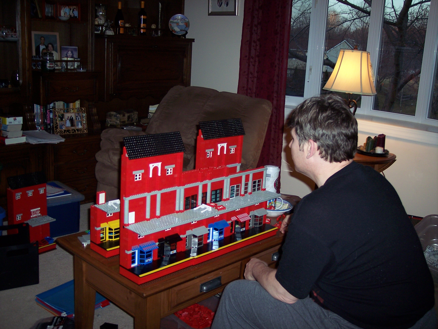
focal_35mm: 39
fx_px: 493
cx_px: 219
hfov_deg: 47.9
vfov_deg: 36.8
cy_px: 164
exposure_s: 1/60
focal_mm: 8
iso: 100
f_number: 2.8
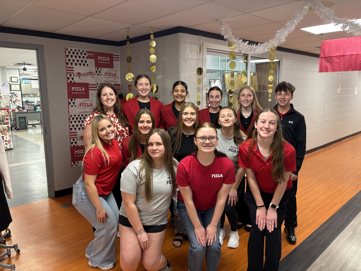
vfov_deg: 53.1
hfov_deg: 67.3
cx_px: 180
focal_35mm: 26
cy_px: 136
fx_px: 271
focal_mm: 5.96
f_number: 1.6
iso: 100
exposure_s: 1/60
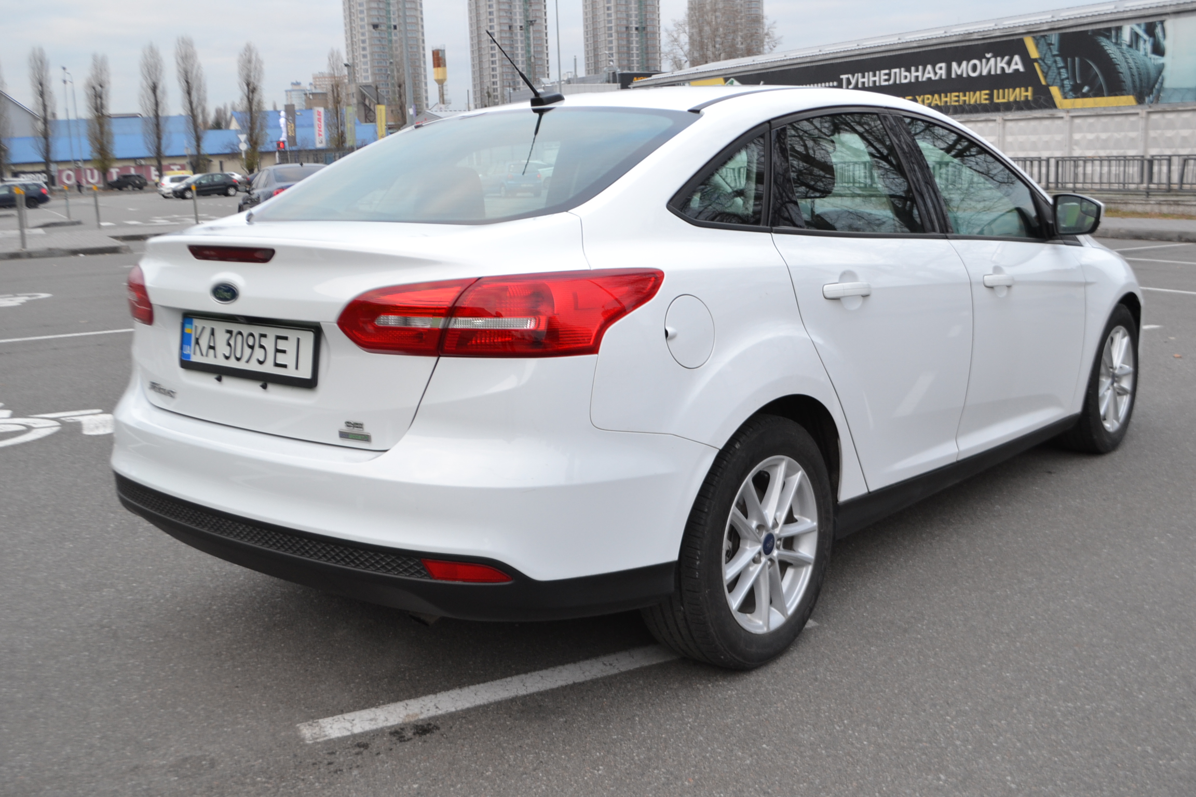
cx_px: 598
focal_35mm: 36
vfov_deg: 36.9
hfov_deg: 53.1
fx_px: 1196
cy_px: 398
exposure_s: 1/60
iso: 400
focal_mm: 24
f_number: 5.6
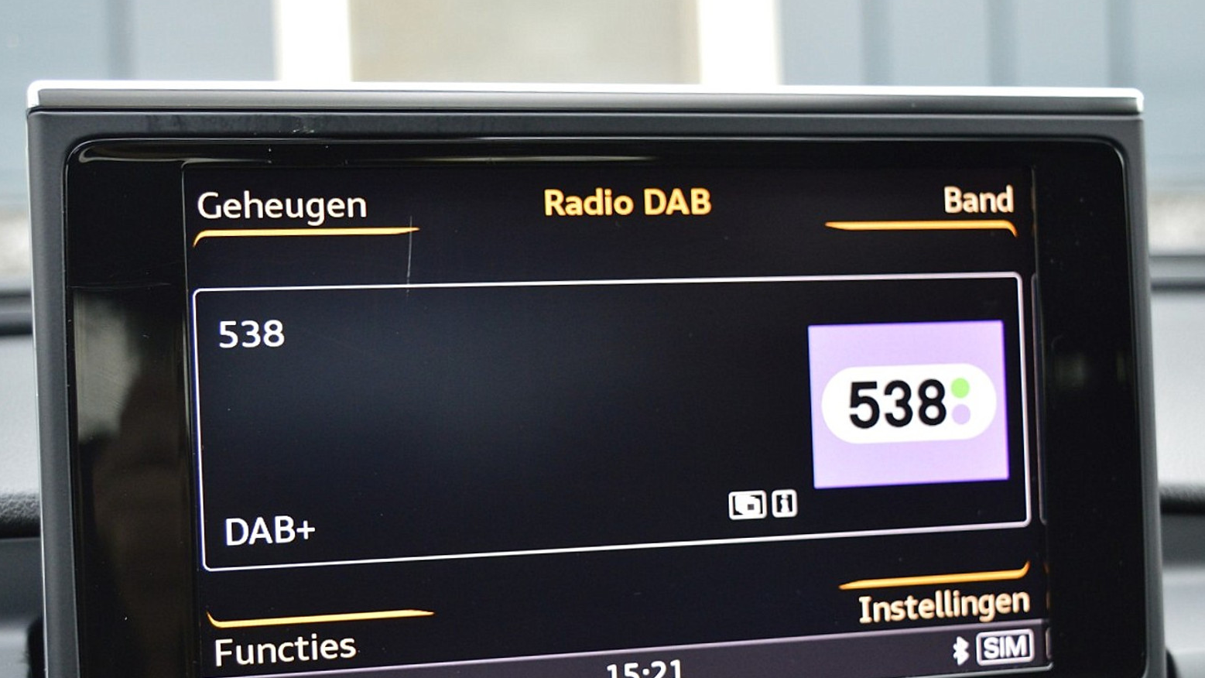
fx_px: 1981
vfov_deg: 19.4
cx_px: 591
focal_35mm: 62
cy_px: 412
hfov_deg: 33.8
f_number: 5
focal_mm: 32
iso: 800
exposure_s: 1/60
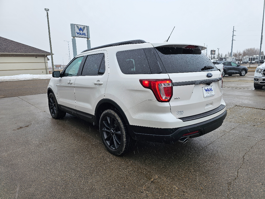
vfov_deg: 58.9
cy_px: 100
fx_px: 176
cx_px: 132
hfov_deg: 73.9
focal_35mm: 23
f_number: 1.7
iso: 10
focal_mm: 6.3
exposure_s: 1/133
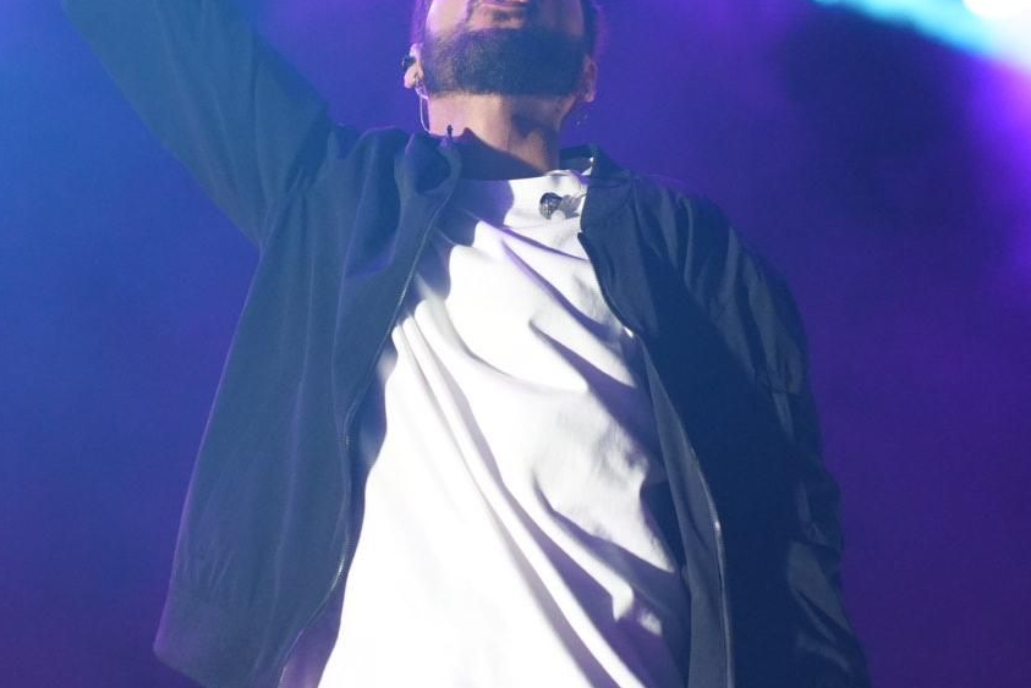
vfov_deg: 9.8
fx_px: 4011
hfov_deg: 14.6
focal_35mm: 140
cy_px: 232
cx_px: 405
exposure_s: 1/800
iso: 3200
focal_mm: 73
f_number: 2.8
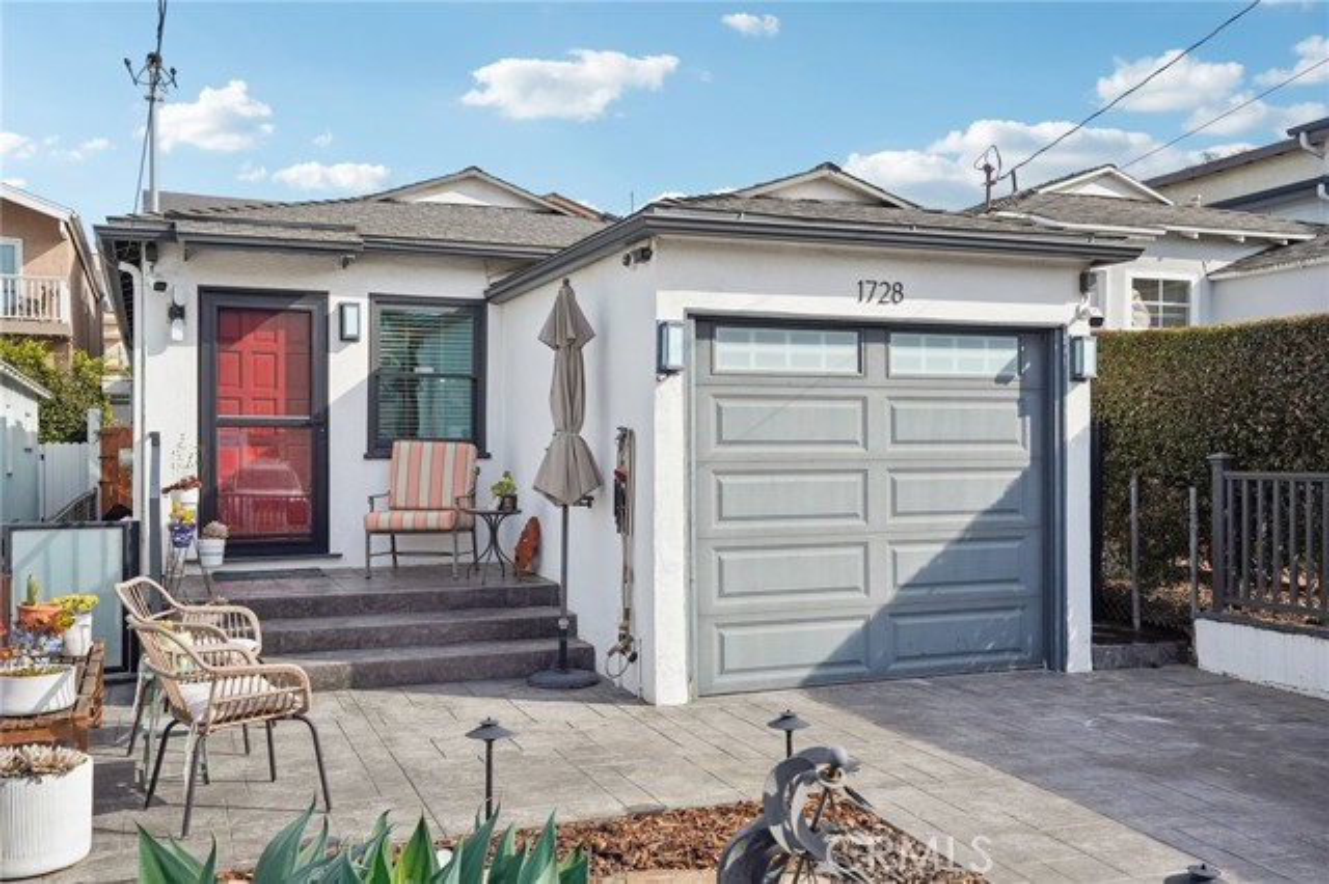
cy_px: 442
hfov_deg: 55.8
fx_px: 1254
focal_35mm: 34
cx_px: 664
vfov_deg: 38.8
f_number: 8
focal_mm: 34
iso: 400
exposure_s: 1/640
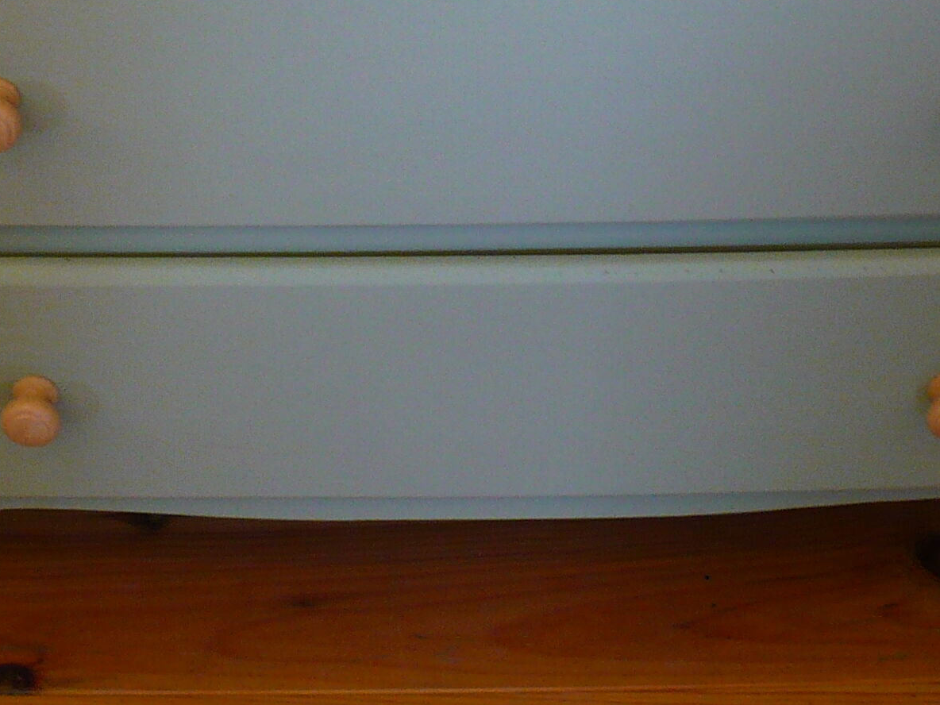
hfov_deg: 20.4
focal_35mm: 96
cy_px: -94
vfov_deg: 15.0
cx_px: 534
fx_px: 2607
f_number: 2.8
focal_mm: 6.1
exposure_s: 1/30
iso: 160
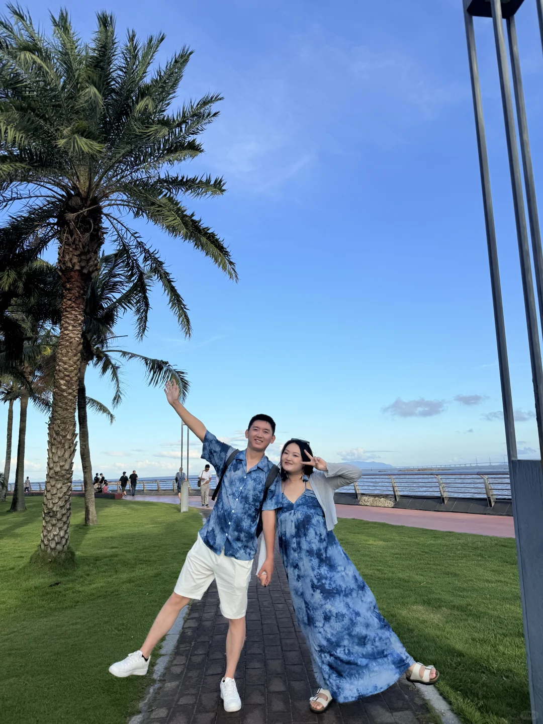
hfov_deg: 56.8
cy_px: 362
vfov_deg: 71.6
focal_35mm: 24
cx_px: 272
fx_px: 502
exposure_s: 1/4975
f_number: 1.78
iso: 80
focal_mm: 6.76
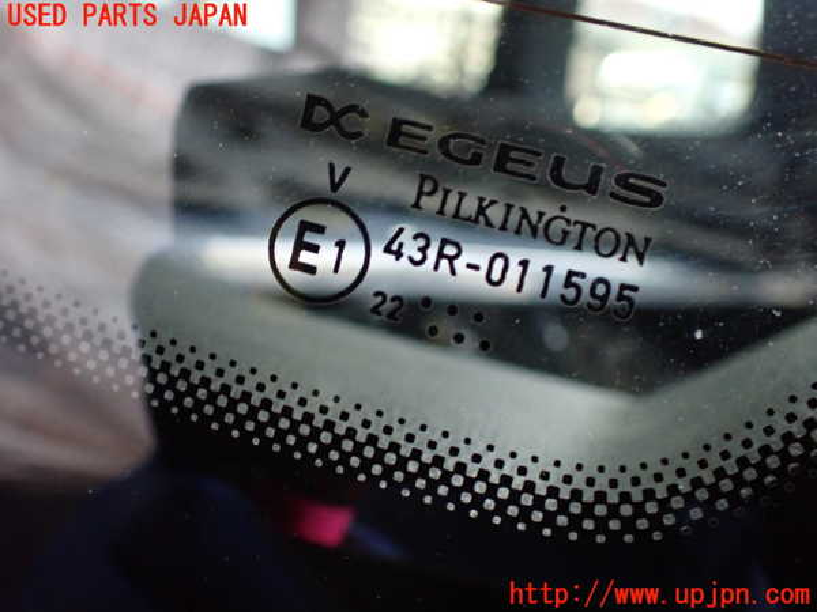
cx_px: 408
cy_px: 306
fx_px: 708
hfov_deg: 60.0
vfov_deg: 46.8
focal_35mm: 30
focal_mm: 5.4
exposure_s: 1/80
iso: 800
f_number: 2.3
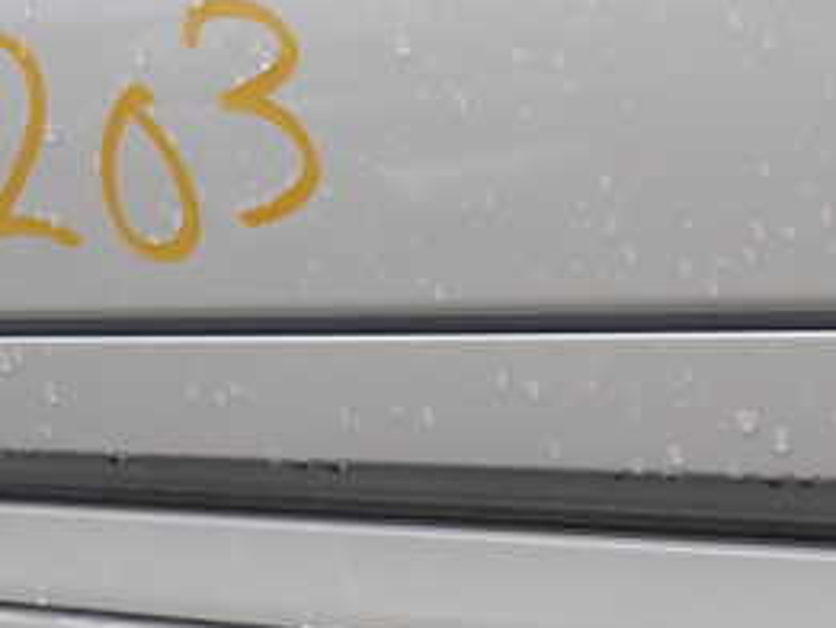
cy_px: 410
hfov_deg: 26.1
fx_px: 1667
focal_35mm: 69
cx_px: 910
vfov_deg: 21.3
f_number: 3.2
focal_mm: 5.4
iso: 100
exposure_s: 1/125
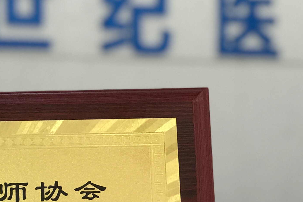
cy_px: 175
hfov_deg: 11.8
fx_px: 1439
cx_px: -65
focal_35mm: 171
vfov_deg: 8.0
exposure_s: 1/50
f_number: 2.8
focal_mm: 6.6
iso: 50
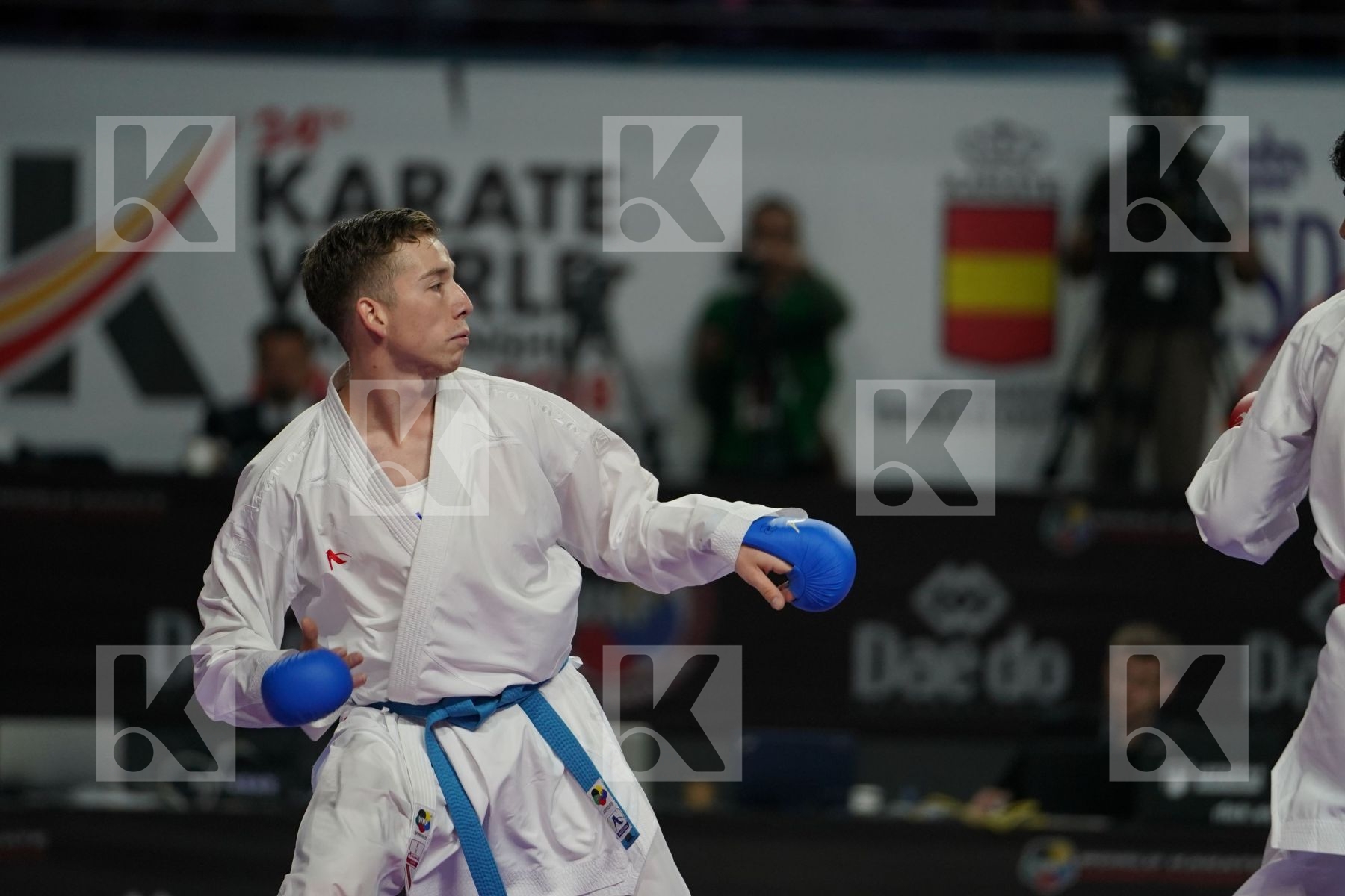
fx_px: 11207
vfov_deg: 4.6
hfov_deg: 6.9
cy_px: 448
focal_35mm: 300
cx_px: 672
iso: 1000
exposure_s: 1/1000
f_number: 2.8
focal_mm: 200
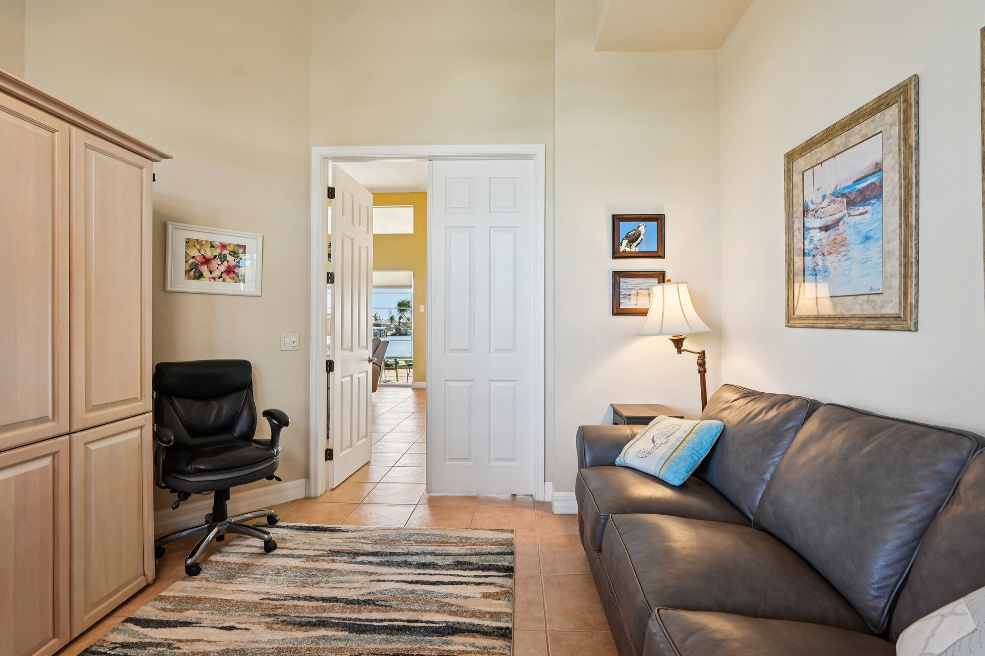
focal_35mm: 16
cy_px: 328
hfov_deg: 96.7
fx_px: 438
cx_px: 492
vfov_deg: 73.7
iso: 400
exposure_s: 1/25
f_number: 8
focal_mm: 16
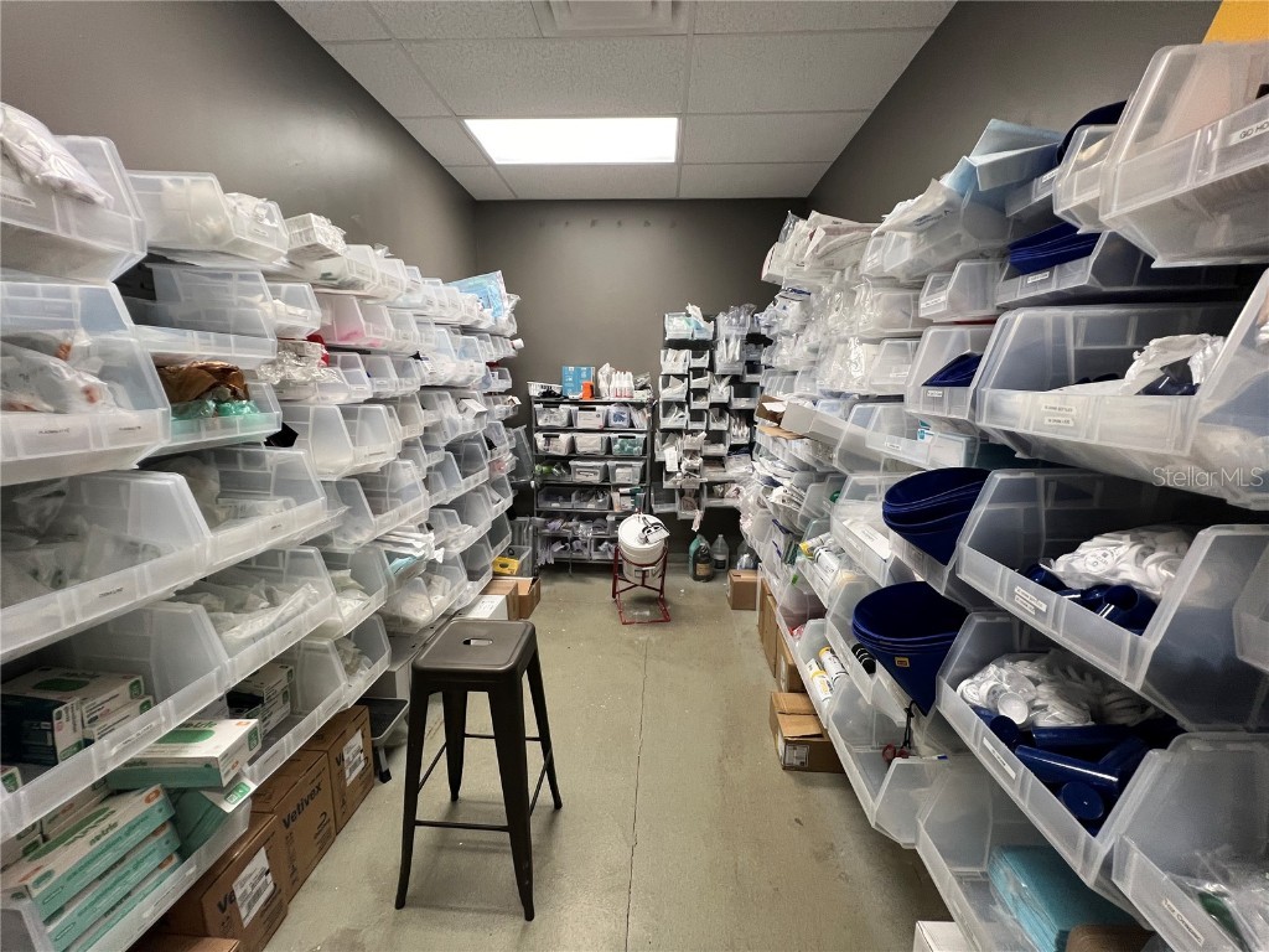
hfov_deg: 106.2
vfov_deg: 89.9
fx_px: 477
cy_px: 476
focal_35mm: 13
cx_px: 634
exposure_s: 1/60
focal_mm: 1.57
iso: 125
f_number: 1.8
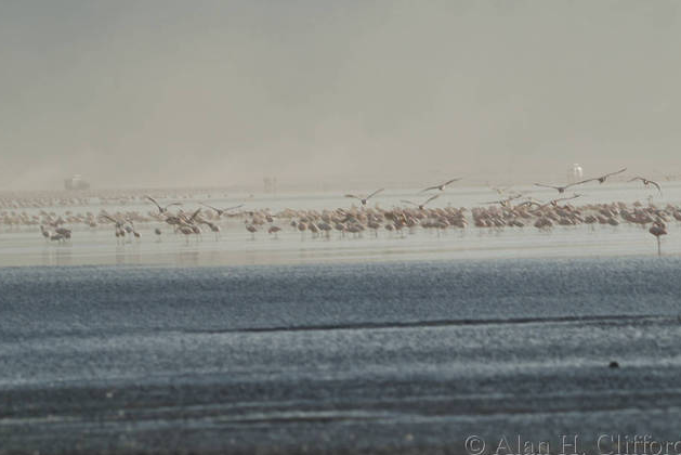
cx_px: 339
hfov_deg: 3.1
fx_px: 12642
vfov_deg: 2.1
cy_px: 218
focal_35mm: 668
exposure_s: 1/250
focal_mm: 400
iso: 100
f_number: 9
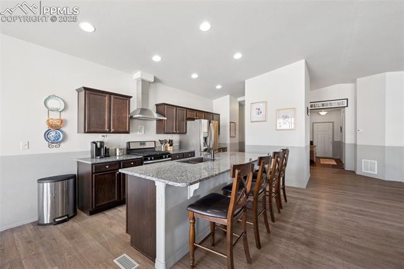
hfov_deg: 100.4
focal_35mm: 15
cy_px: 134
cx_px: 202
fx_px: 168
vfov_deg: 77.3
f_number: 11
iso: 100
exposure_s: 1.6
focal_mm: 15
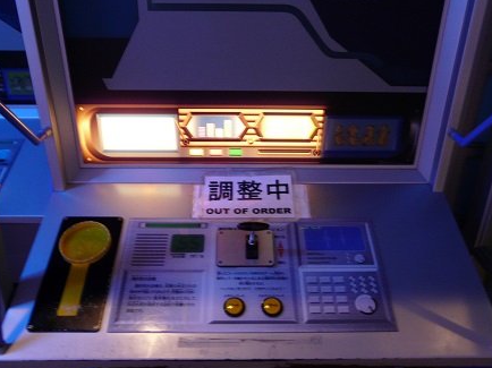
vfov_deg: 45.4
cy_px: 181
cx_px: 247
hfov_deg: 58.4
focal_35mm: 31
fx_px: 440
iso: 200
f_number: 2.8
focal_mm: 4.6
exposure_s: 1/4
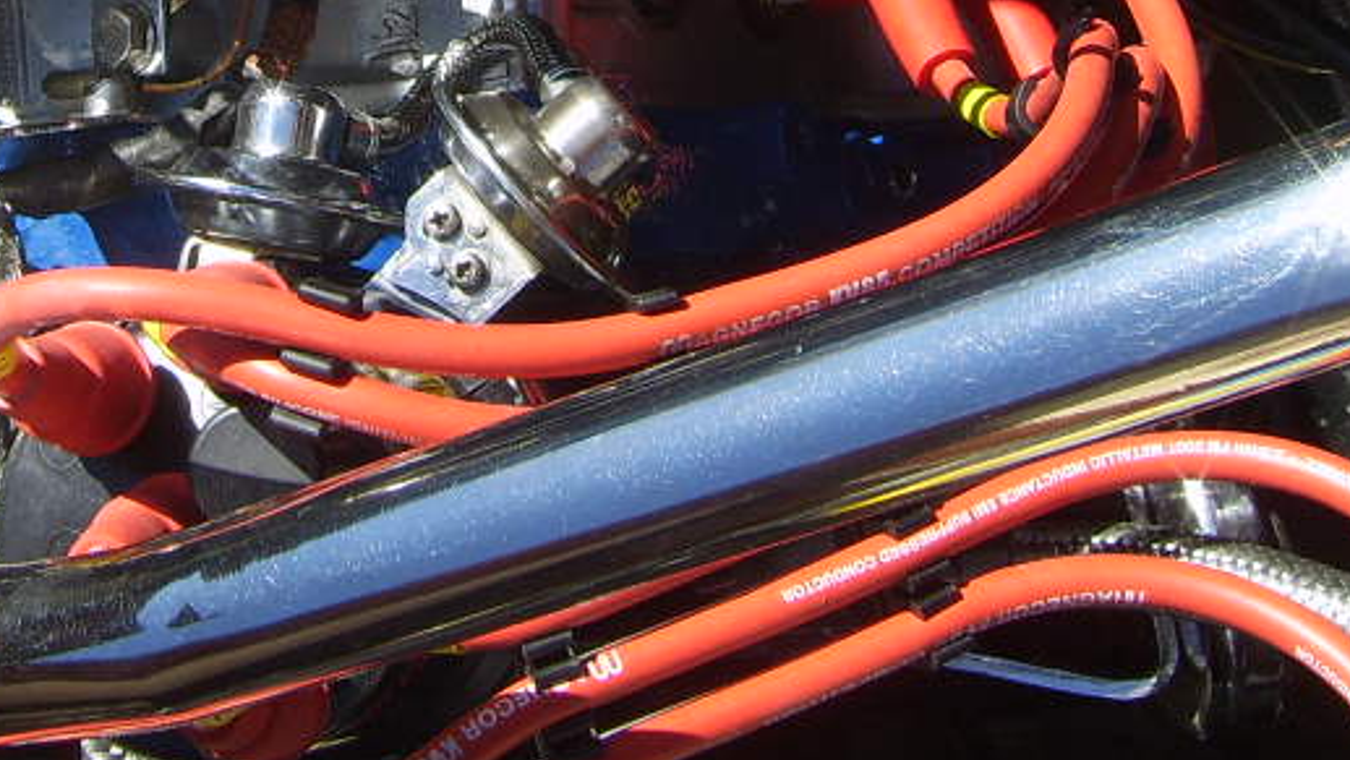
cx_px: 339
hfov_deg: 25.6
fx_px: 2936
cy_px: -212
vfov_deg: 14.2
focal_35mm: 82
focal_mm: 7.8
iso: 50
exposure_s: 1/200
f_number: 6.4
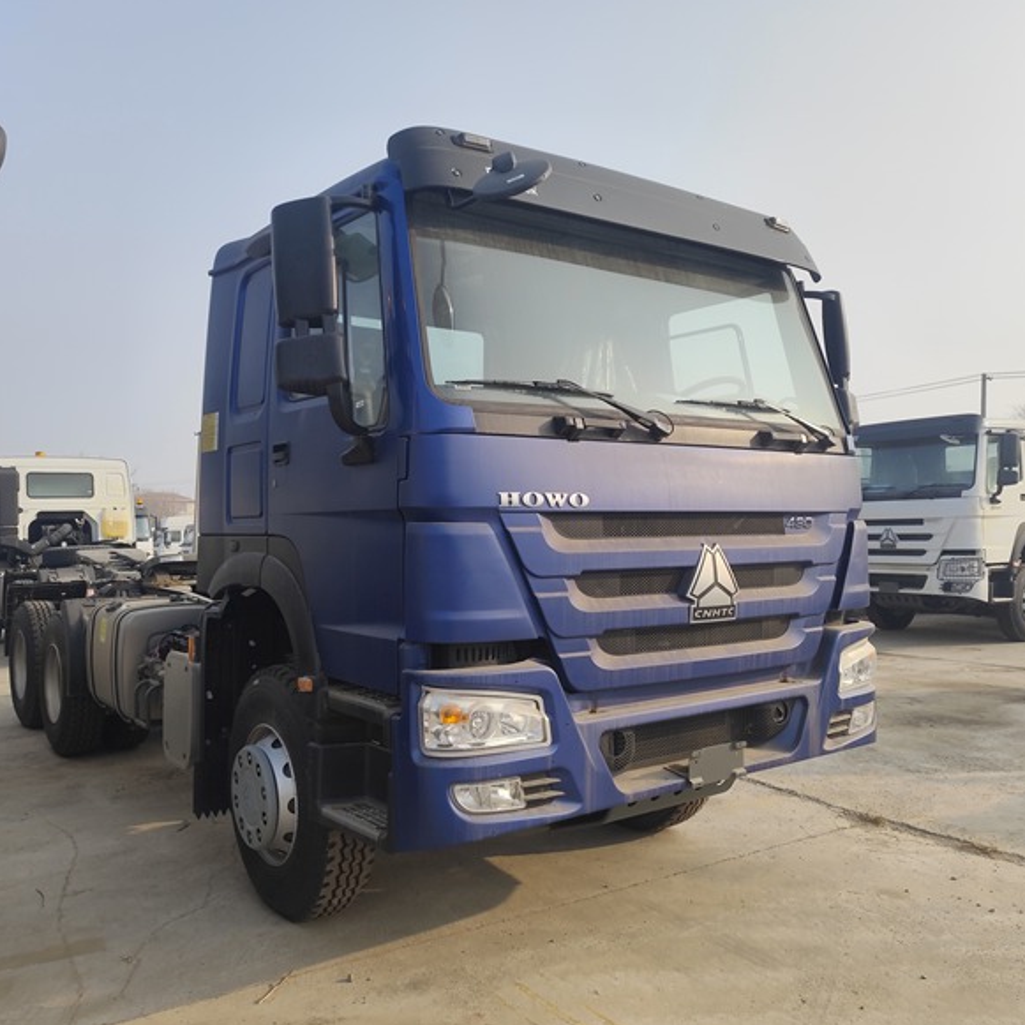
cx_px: 473
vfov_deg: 57.3
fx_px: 938
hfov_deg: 57.2
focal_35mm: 28
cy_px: 519
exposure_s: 1/860
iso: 50
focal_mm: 6.14
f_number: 1.65
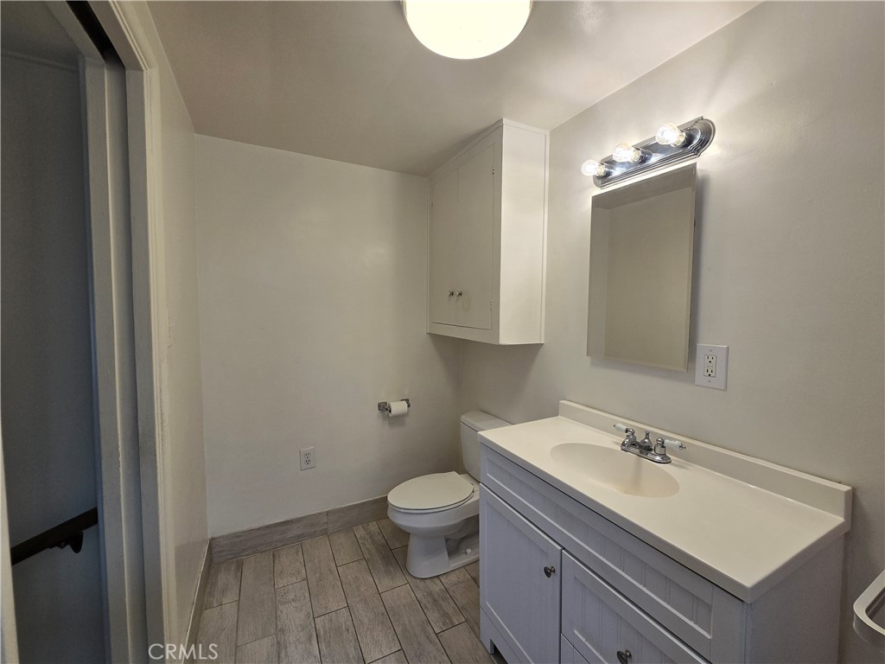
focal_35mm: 13
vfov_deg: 89.9
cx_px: 442
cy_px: 332
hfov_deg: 106.2
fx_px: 332
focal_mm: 2.2
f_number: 2.2
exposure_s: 1/120
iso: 64
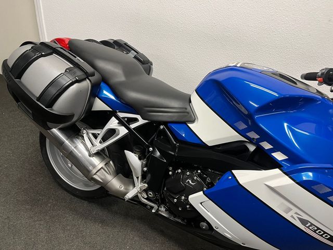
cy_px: 125
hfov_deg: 67.3
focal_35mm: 26
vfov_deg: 53.1
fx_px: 250
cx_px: 166
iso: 100
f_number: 1.6
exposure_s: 1/50
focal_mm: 5.1
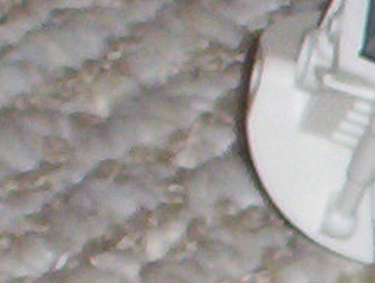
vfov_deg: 1.9
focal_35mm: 790
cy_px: 320
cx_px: 1133
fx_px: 8572
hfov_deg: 2.5
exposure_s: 1/90
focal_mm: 16.61
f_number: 4.72
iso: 140
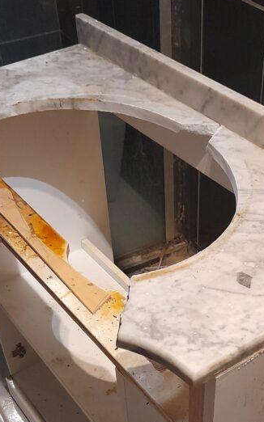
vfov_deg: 37.5
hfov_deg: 24.8
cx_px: 163
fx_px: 599
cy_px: 337
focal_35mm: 52
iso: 400
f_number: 2
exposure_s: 1/25
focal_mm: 4.6
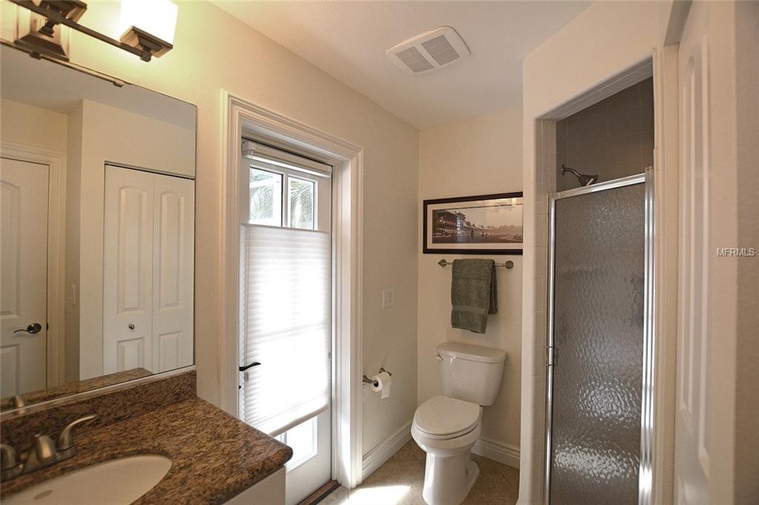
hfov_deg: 100.4
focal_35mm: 15
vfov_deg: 77.3
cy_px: 252
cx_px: 380
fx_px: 316
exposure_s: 1/80
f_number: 4.5
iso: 200
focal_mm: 10
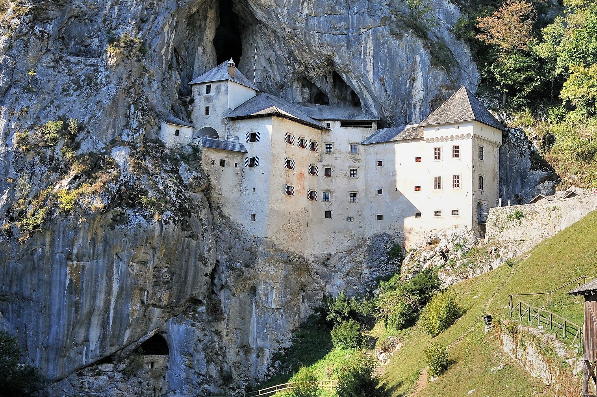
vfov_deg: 23.7
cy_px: 169
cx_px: 391
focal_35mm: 57
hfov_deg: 34.8
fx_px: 944
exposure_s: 1/250
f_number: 8
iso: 200
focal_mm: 24
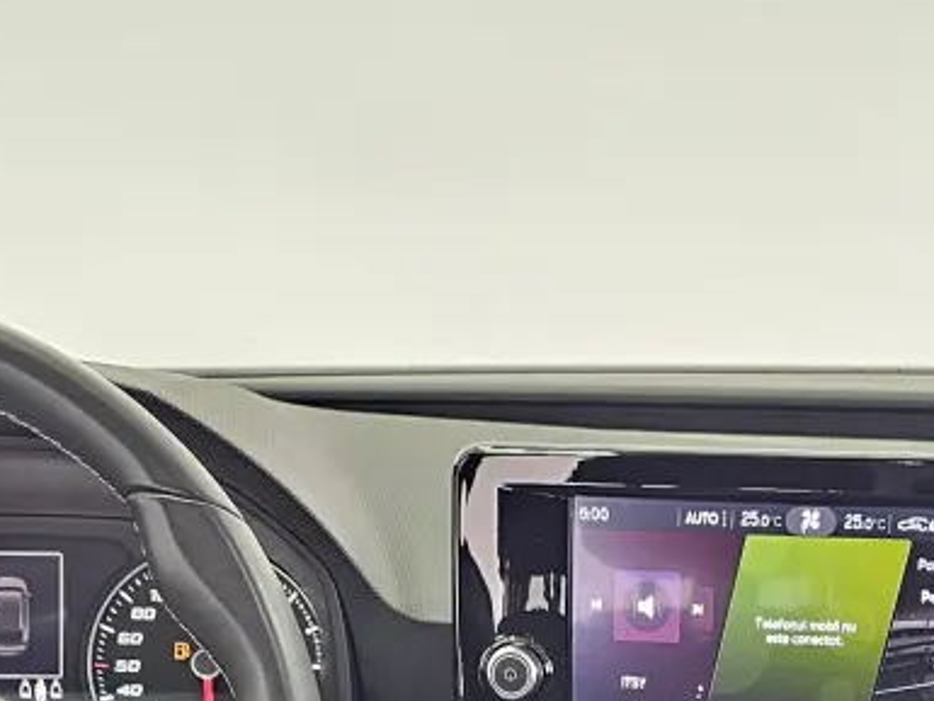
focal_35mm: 86
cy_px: 1138
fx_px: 2321
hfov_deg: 22.5
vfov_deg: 15.5
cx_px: 742
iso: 320
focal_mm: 6.3
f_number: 1.7
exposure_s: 1/100
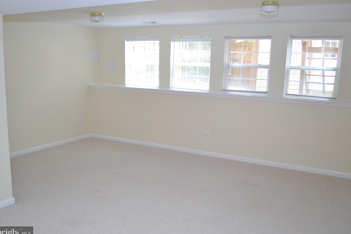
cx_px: 175
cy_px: 119
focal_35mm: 34
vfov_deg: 38.9
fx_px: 331
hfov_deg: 55.8
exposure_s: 1/60
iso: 560
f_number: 3.8
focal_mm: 22
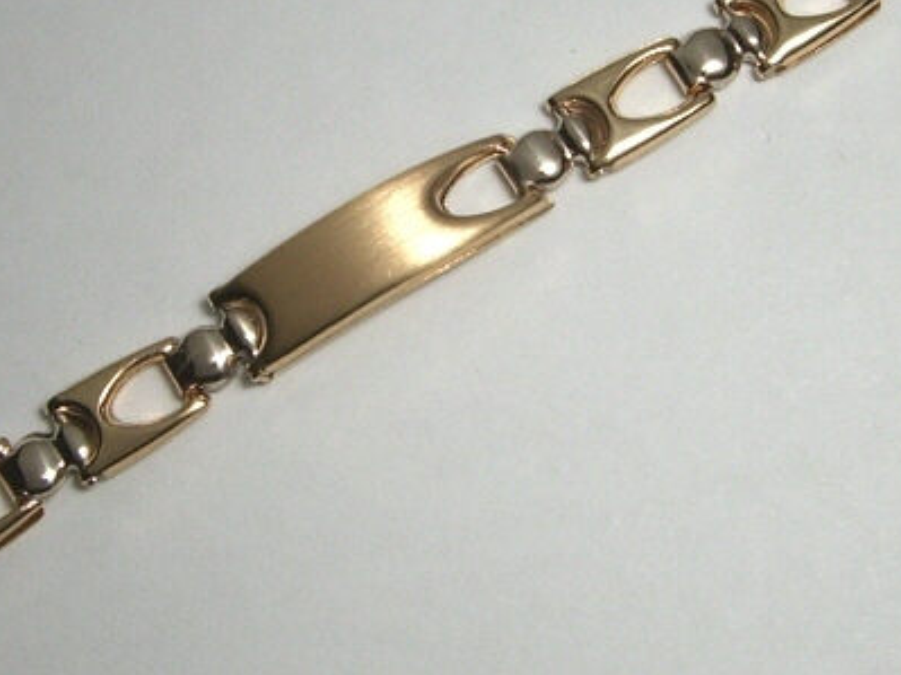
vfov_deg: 23.9
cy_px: 228
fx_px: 1587
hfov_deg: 31.5
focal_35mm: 61
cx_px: 569
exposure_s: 1/60
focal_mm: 6.2
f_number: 2.7
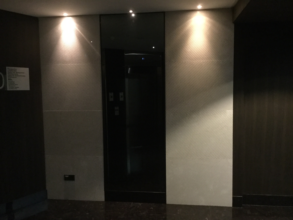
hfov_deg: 58.4
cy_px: 110
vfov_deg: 45.4
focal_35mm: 31
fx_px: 262
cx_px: 146
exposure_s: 1/17
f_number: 2.4
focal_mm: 3.3
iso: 400
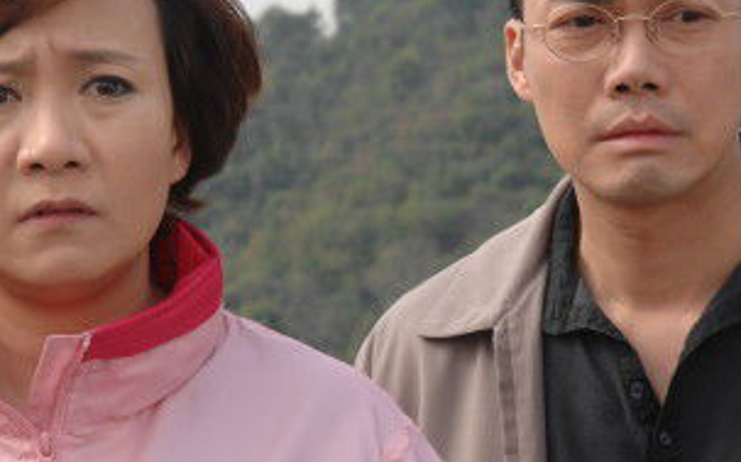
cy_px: 302
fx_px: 4203
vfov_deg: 6.3
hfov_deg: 10.1
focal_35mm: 208
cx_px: 428
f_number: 9
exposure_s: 1/125
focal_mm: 55
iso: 125
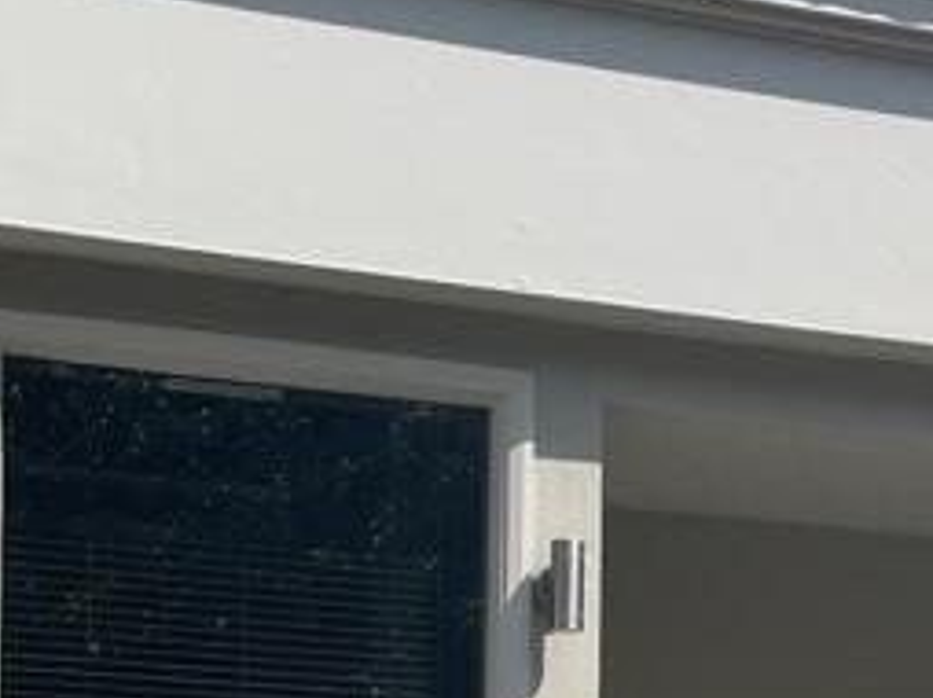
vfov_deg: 13.2
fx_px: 2827
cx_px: 760
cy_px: 1098
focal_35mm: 105
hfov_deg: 18.5
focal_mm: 4.2
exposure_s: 1/4292
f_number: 1.6
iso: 32
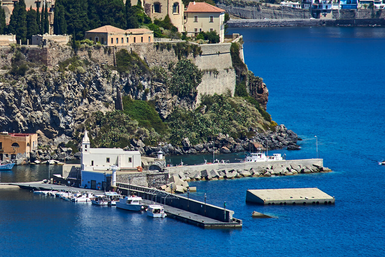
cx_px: 51
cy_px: 75
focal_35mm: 380
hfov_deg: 5.4
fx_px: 4065
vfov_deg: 3.6
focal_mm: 200
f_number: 9
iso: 100
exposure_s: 1/160
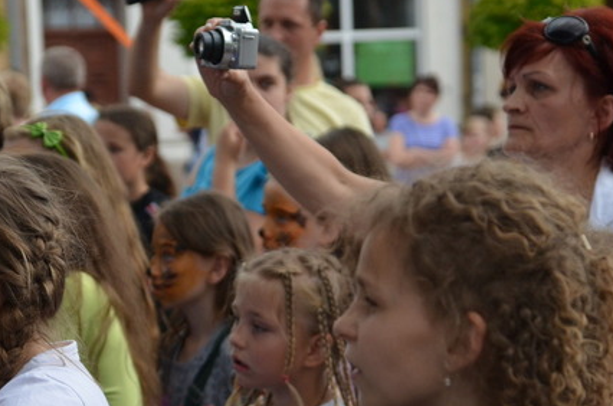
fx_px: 2463
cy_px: 240
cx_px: 266
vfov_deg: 9.4
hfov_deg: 14.2
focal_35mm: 145
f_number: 4
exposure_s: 1/2000
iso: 800
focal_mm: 58
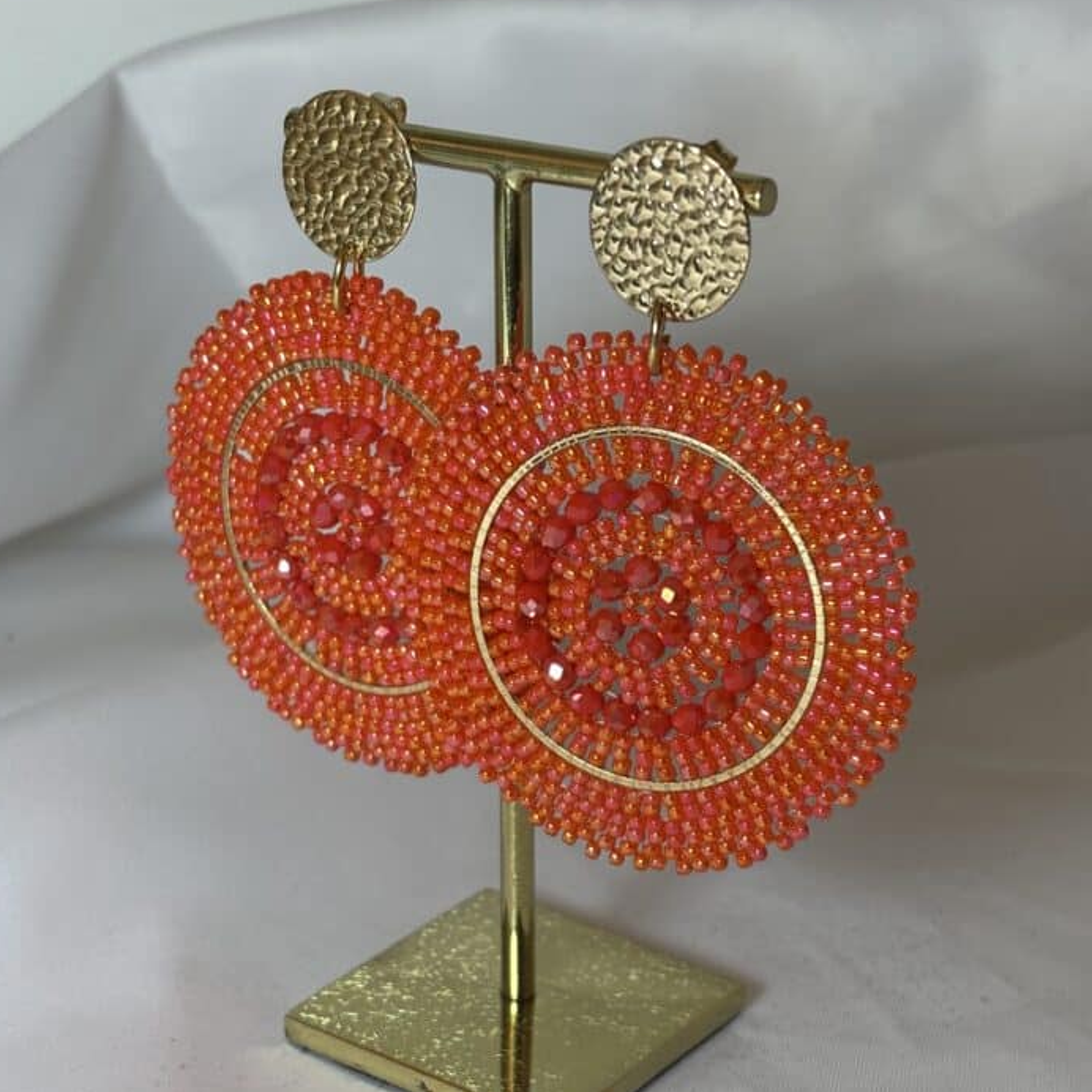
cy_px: 608
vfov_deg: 25.3
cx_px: 563
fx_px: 2427
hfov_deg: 25.4
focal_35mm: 68
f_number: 1.6
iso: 40
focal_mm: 5.96
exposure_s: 1/100
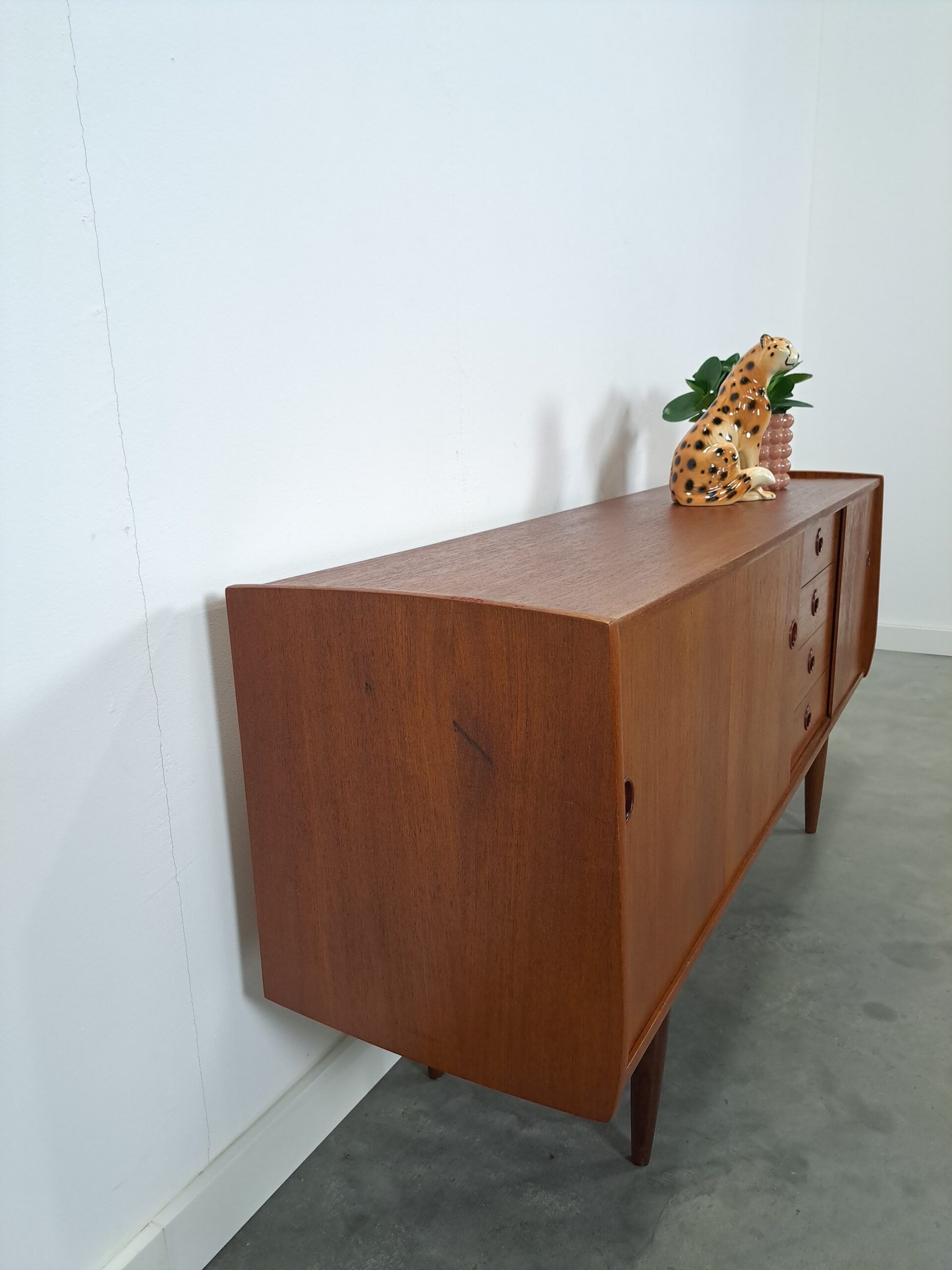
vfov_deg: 71.6
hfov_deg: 56.8
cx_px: 476
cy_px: 635
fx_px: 880
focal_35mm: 24
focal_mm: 5.23
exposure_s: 1/100
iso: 400
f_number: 1.8
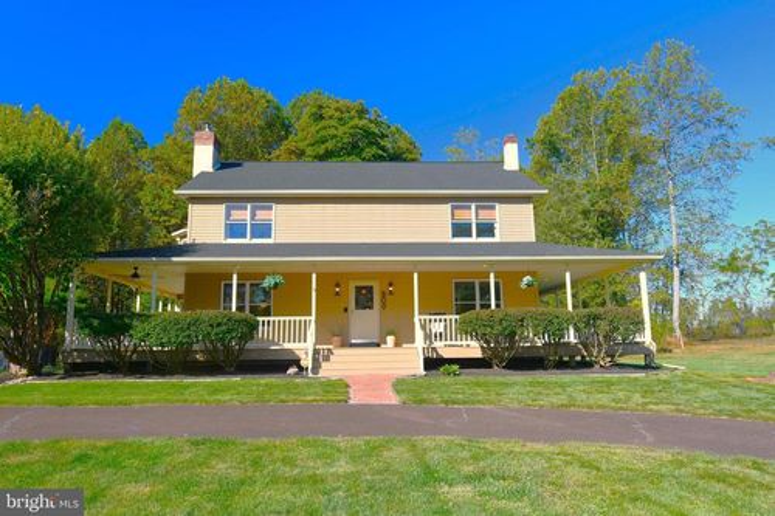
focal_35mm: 24
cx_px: 388
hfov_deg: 73.8
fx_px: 516
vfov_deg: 53.1
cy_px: 258
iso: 100
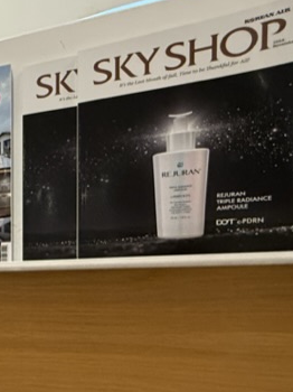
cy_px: 295
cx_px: -192
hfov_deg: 23.8
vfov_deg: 44.3
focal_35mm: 41
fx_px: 463
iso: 400
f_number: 2.2
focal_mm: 2.22
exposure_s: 1/50
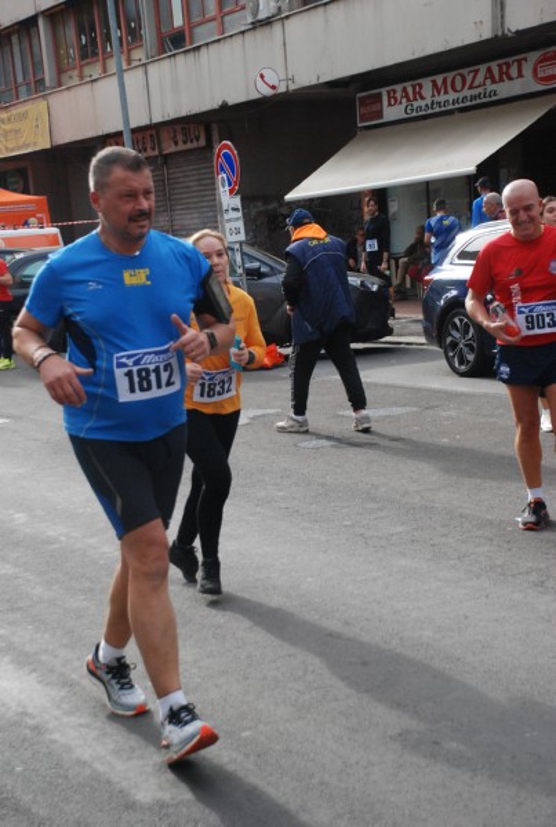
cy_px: 414
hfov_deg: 19.0
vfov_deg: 28.0
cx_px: 278
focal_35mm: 72
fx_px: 1659
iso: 1000
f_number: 4.8
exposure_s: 1/1250
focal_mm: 48
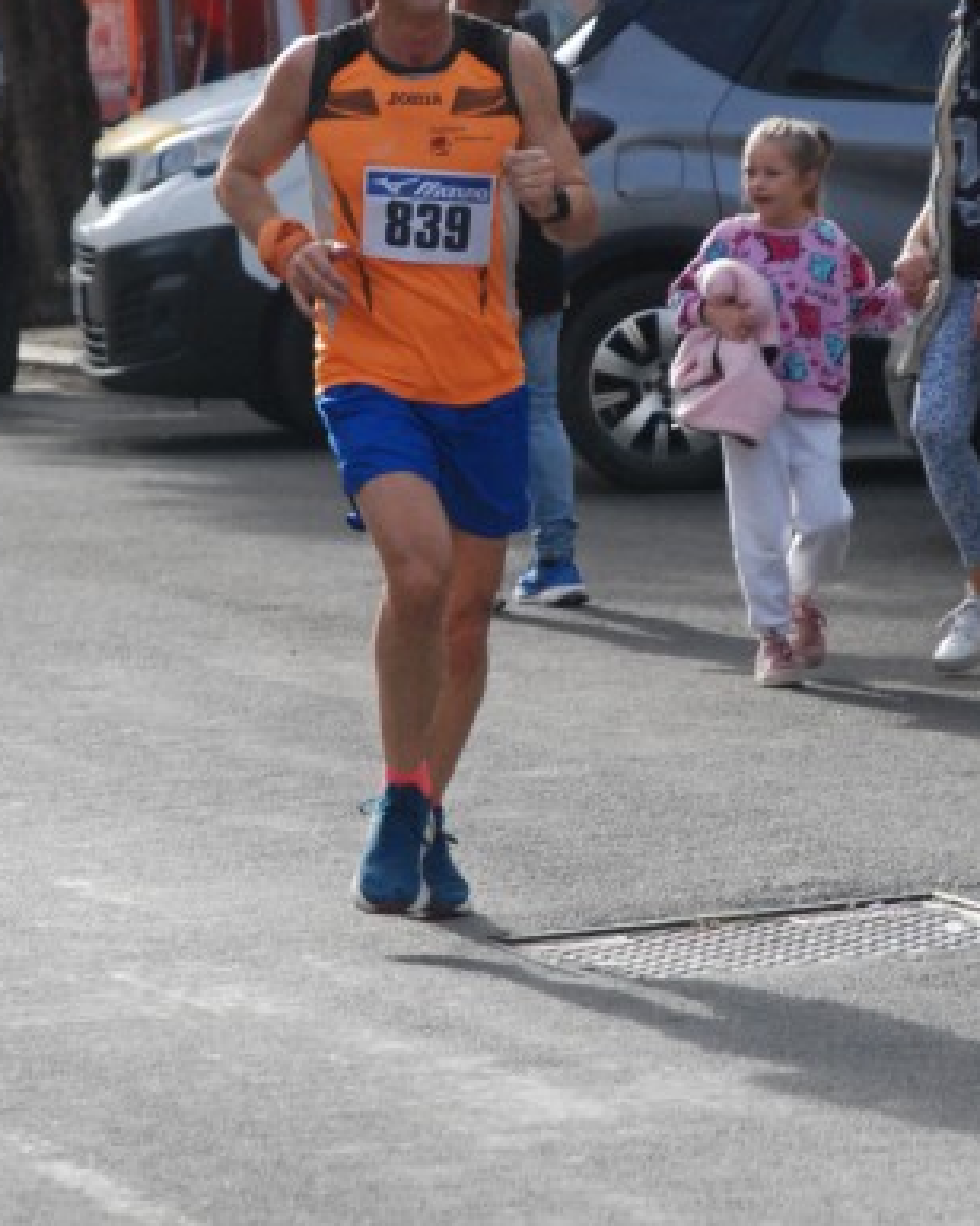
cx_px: 542
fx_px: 9571
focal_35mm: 264
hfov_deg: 5.9
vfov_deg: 7.3
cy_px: 481
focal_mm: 120
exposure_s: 1/1000
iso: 1000
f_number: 5.6
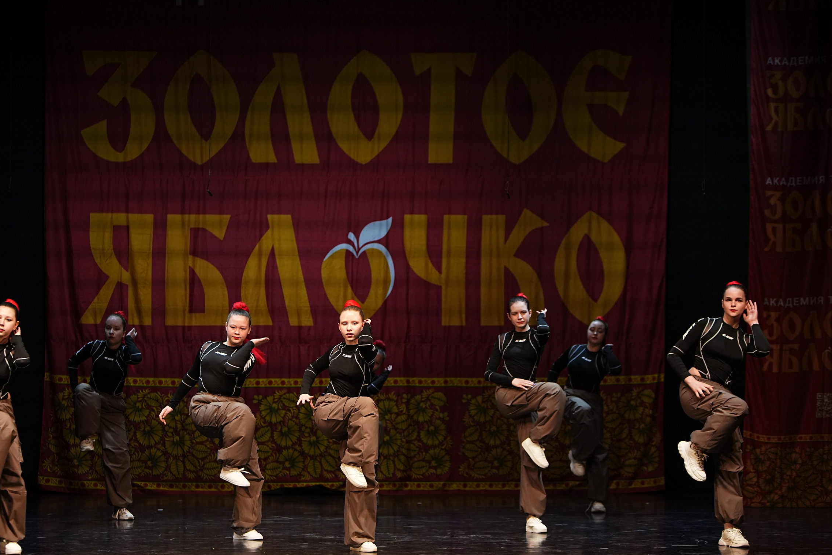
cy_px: 268
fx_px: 2473
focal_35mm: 107
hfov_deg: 19.1
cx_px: 396
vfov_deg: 12.8
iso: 2000
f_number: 3.2
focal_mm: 95
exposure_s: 1/500
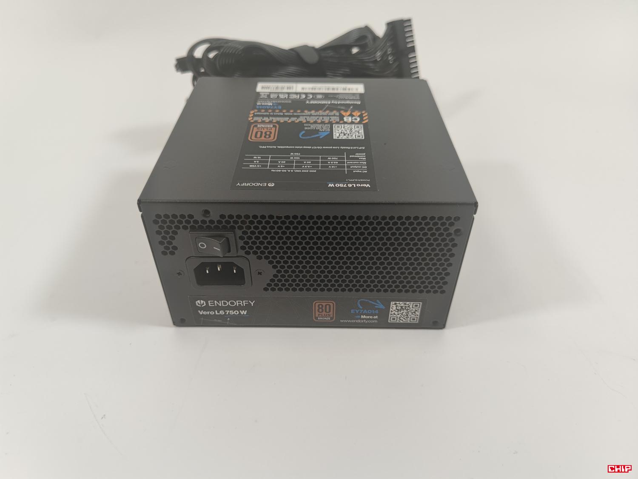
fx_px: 461
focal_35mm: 25
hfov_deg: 69.4
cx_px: 319
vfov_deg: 54.9
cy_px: 240
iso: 73
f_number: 1.85
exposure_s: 1/100
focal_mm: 6.78
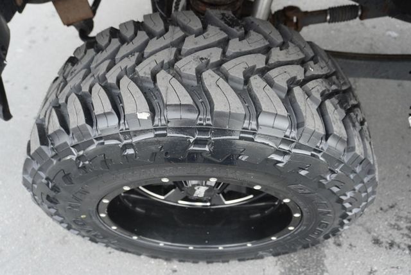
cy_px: 138
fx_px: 326
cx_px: 206
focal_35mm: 28
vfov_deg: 45.8
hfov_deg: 64.5
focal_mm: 19
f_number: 4
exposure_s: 1/160
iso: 1000
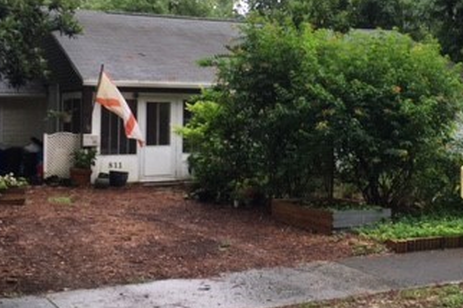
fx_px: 771
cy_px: 83
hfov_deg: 33.0
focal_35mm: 60
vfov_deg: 22.4
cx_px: 322
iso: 40
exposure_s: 1/120
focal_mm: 4.15
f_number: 2.2
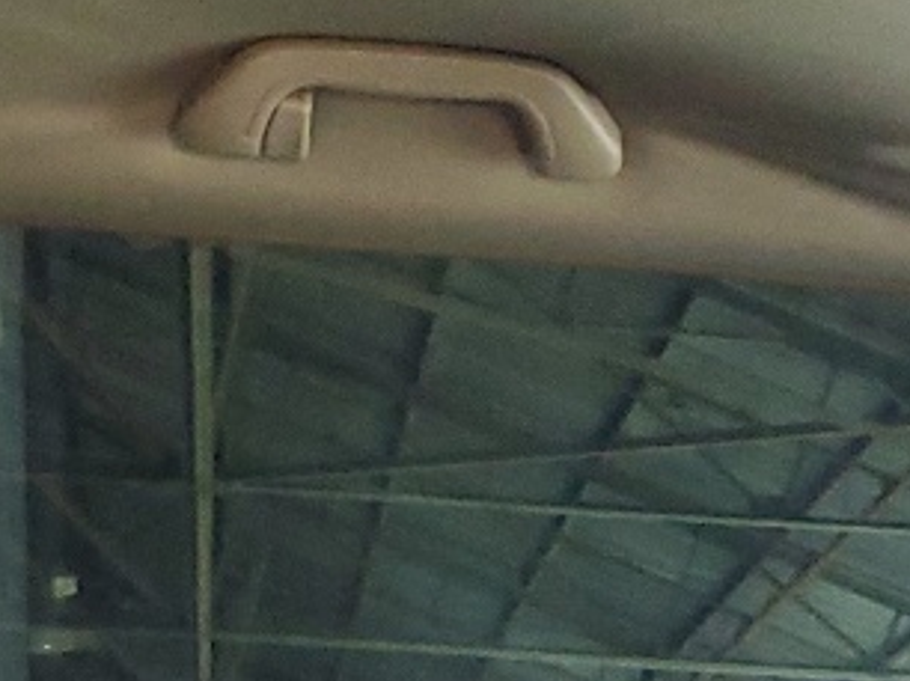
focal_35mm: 136
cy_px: 1731
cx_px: 517
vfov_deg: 9.5
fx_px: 3572
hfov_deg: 14.5
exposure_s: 1/60.2
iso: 270
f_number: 1.5
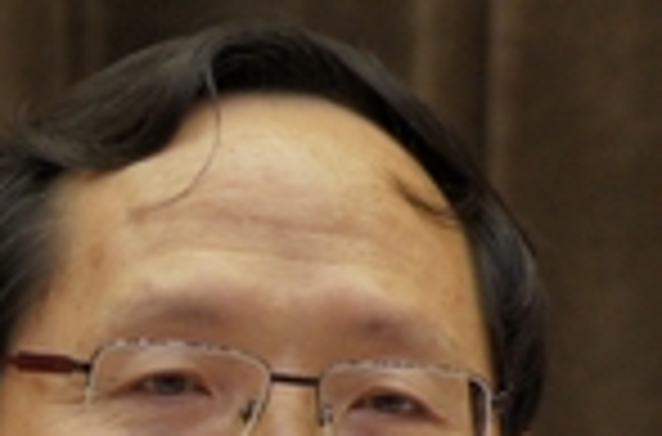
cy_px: 789
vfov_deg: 2.1
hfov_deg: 3.2
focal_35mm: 654
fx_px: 11988
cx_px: 68
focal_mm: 80
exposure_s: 1/50
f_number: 4.5
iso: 800
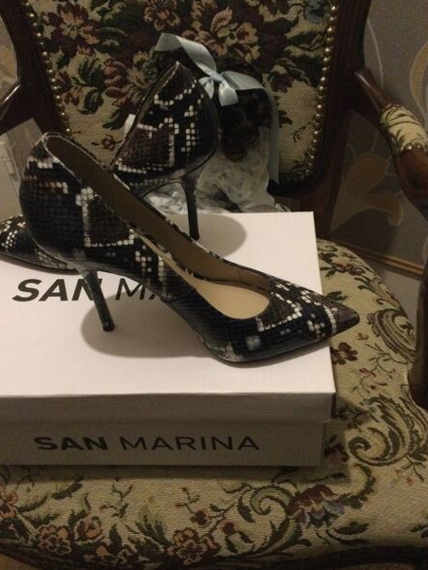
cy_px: 293
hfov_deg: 43.0
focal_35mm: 33
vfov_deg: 55.3
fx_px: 544
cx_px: 217
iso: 320
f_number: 2.4
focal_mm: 3.3
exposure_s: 1/17
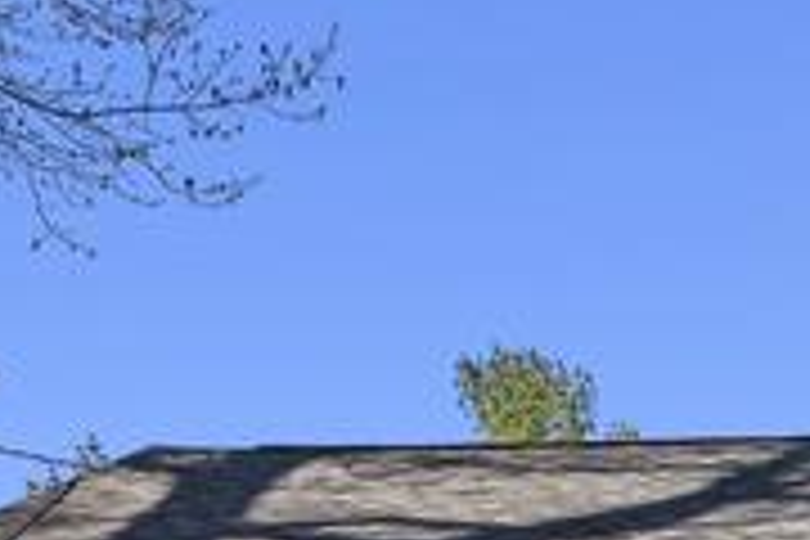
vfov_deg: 11.2
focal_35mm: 108
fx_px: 2430
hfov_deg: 16.6
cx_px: 1323
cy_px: 1163
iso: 400
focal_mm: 19
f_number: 11
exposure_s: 1/320
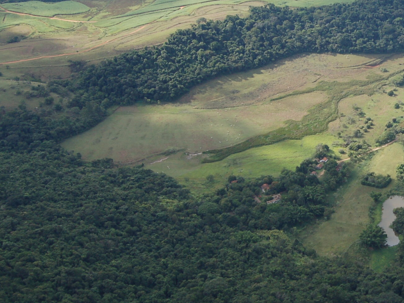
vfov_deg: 19.8
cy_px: 104
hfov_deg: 25.4
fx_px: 864
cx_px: 378
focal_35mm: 74
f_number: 6.3
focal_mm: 26
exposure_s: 1/500
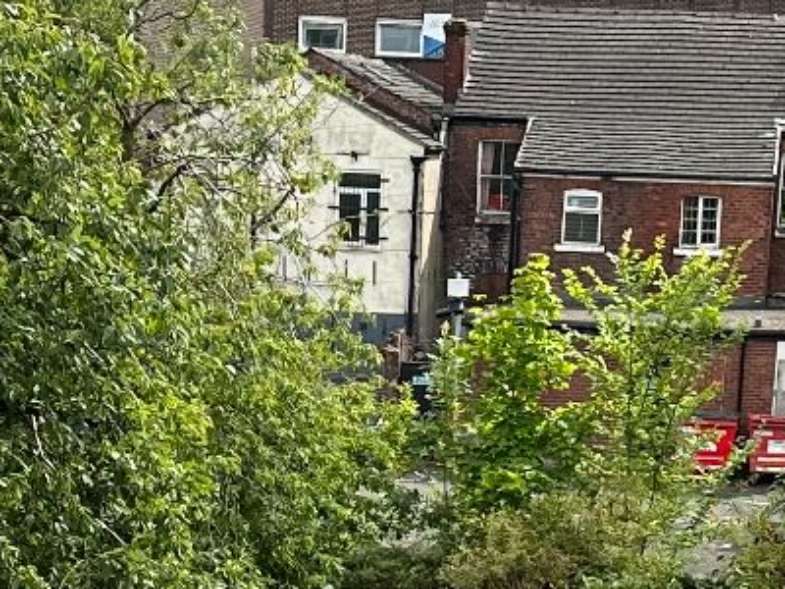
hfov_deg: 16.0
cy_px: 938
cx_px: 451
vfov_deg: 11.4
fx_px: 2789
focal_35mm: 123
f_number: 1.78
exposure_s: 1/2070
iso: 80
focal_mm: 6.86
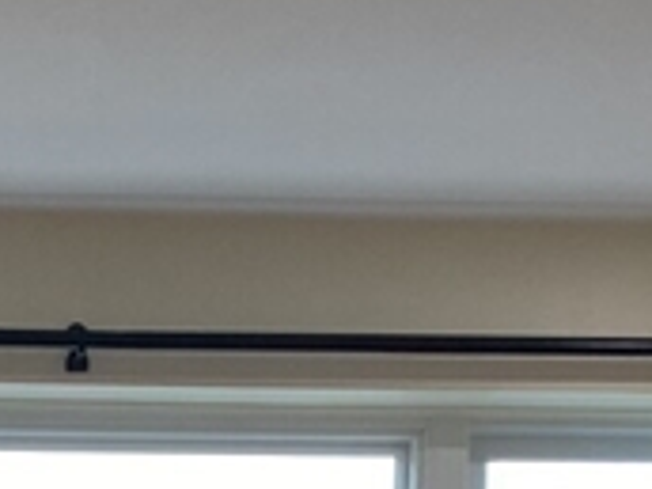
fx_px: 2919
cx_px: -8
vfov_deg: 8.8
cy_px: 1111
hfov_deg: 12.6
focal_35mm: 155
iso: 125
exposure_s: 1/120
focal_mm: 4.25
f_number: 1.8
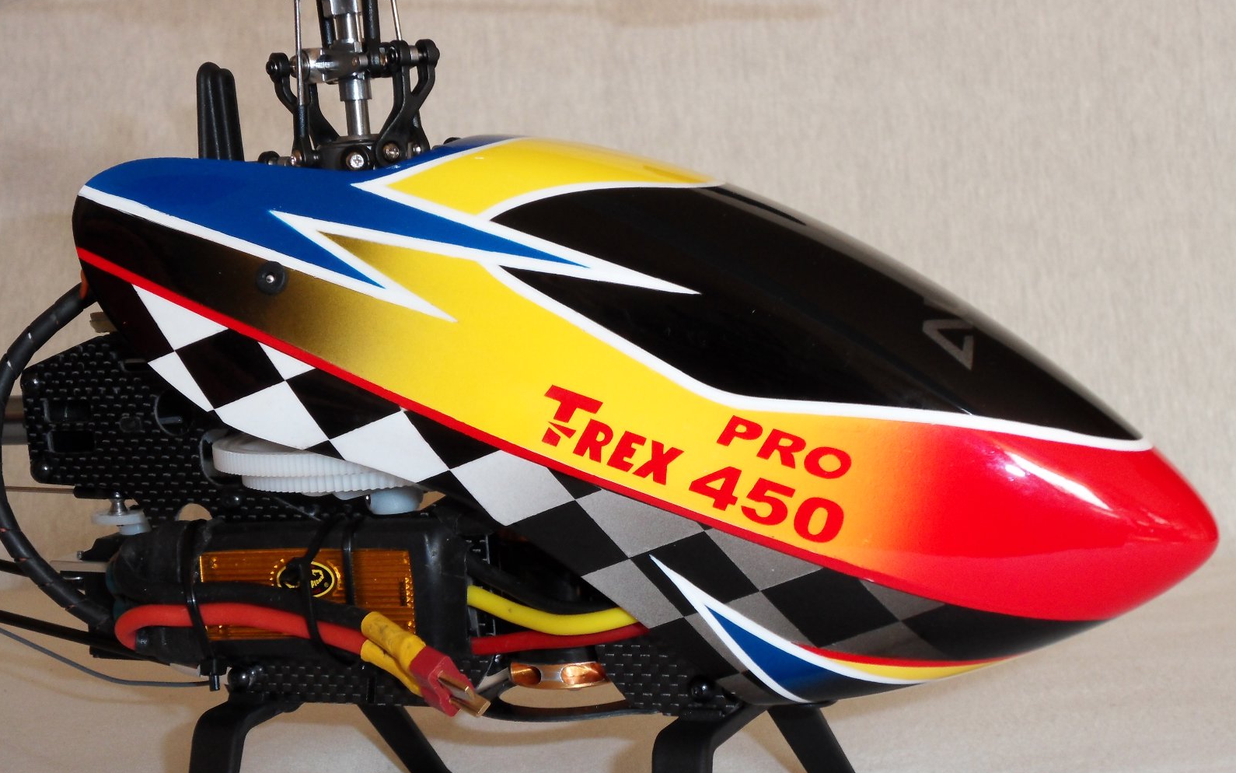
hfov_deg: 32.0
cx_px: 620
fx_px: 2156
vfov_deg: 20.3
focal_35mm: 64
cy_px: 427
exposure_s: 1/45
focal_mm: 10.5
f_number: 4.8
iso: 200
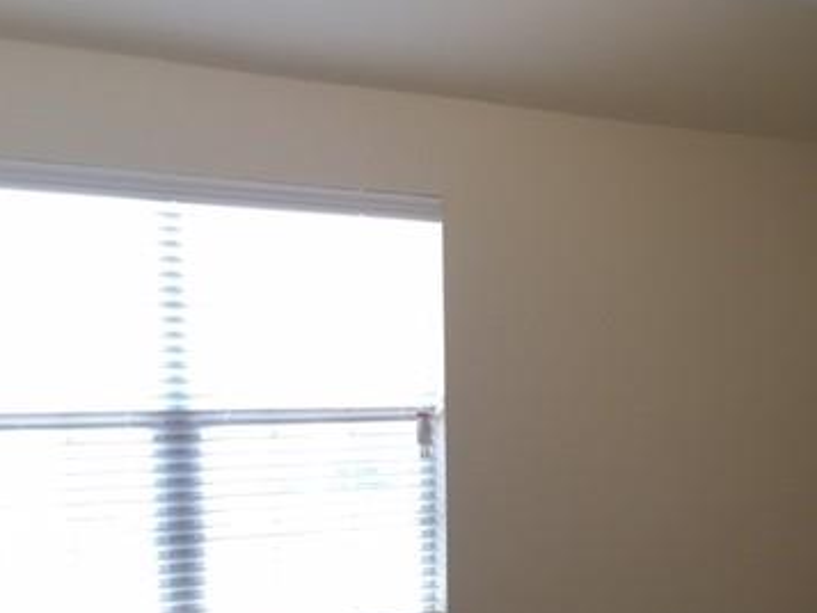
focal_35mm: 52
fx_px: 1228
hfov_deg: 36.4
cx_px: 542
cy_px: 531
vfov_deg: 27.2
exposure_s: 1/30
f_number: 2.2
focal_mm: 4.15
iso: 32
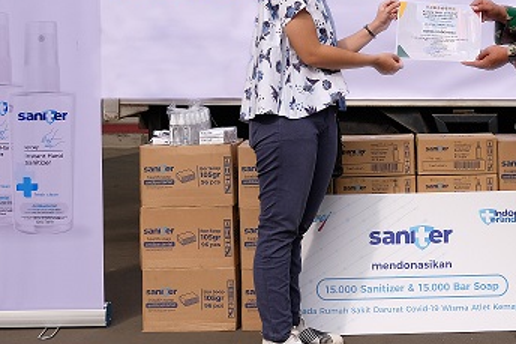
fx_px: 1031
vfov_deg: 18.4
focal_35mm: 72
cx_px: 408
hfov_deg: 27.6
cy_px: -2
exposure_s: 1/1800
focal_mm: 22.3
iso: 250
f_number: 3.2
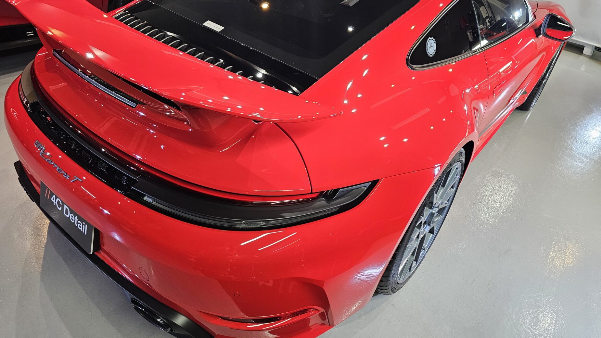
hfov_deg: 71.9
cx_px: 301
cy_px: 122
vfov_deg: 44.0
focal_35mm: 26
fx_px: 414
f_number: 1.7
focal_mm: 6.3
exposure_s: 1/100
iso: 250
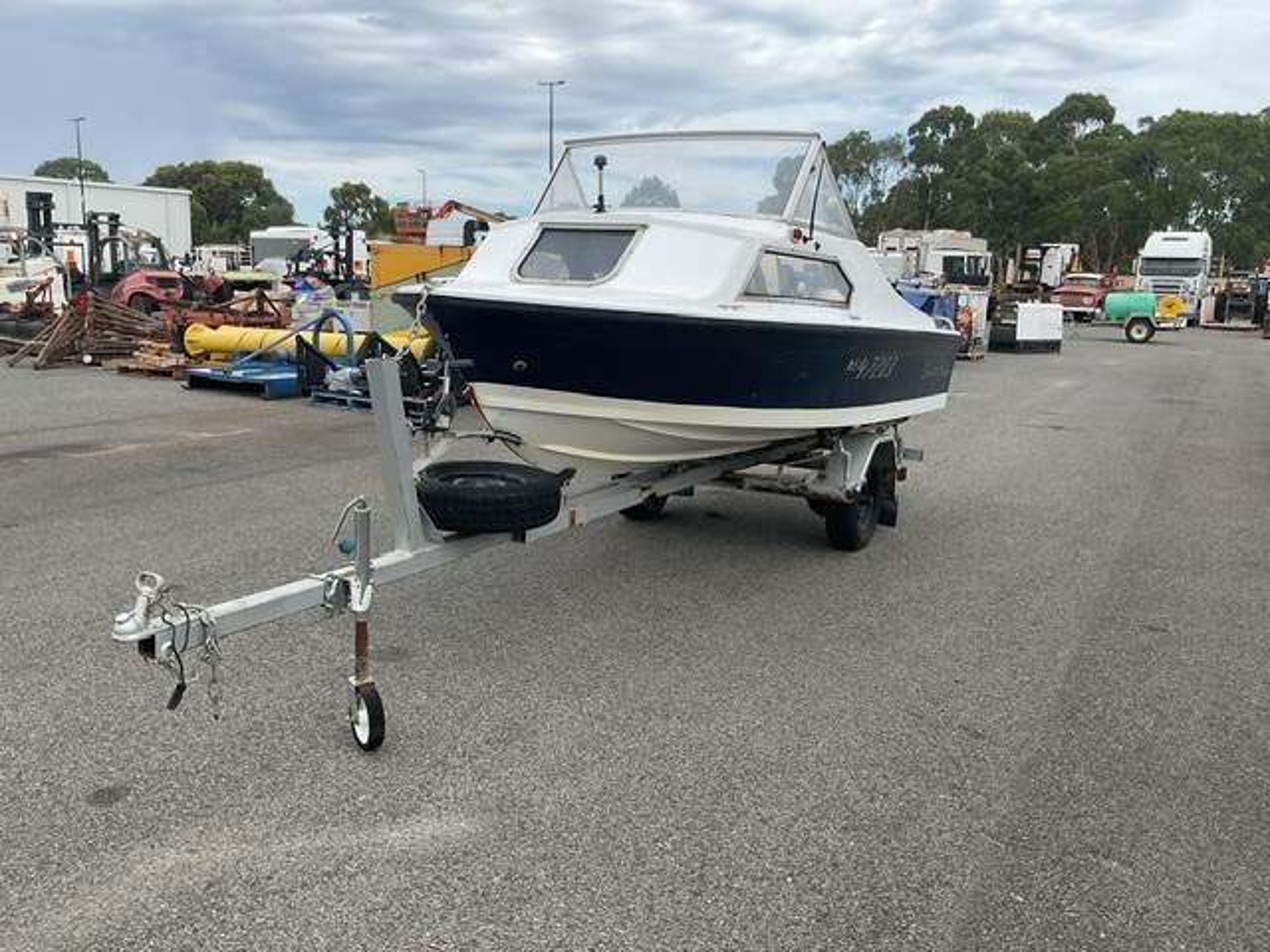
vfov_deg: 48.2
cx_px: 635
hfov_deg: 61.7
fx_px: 1064
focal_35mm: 29
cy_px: 476
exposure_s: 1/1534
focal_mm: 3
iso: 16
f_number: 1.8
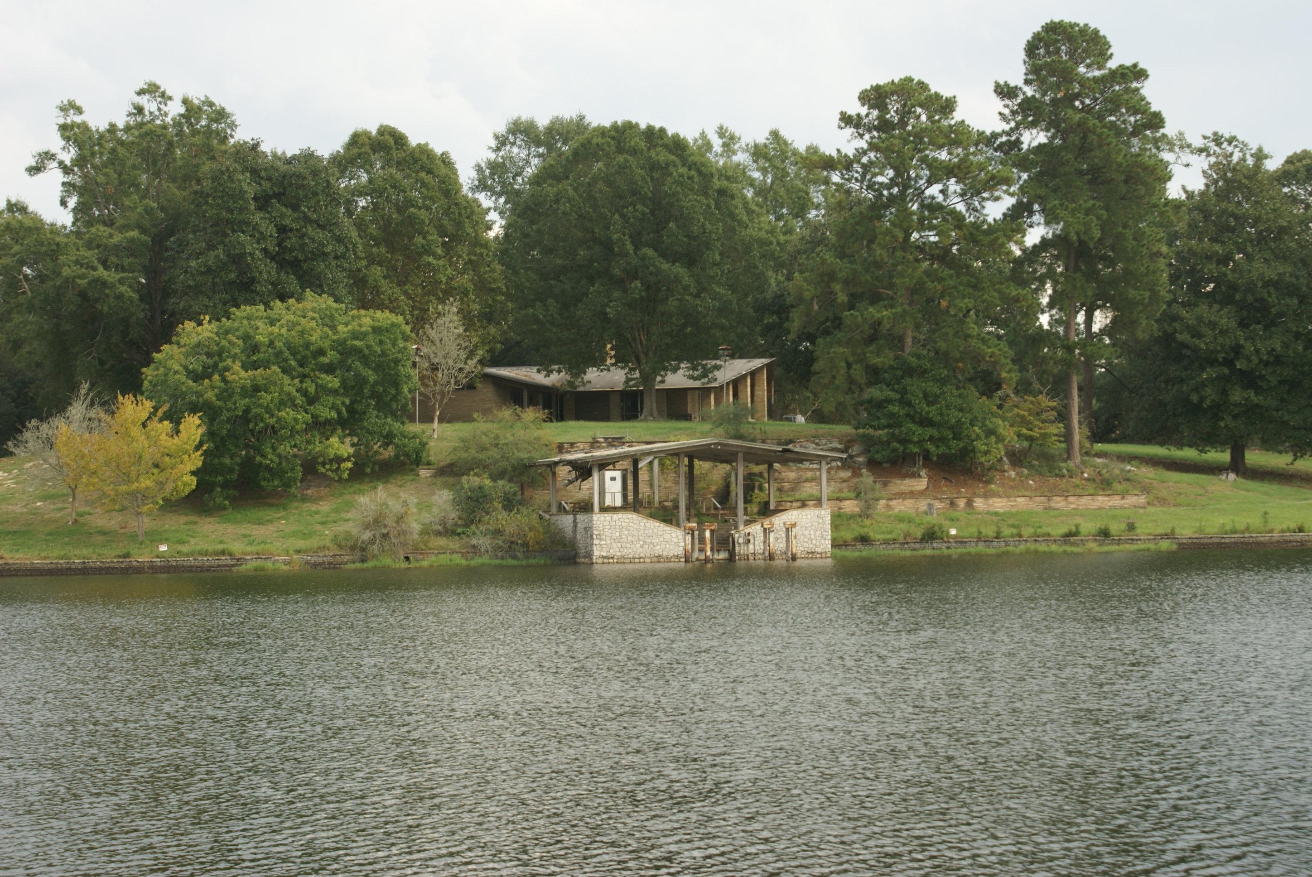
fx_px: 2735
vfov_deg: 18.2
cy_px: 438
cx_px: 656
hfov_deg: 27.0
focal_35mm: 75
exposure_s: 1/80
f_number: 6.3
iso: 100
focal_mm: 50
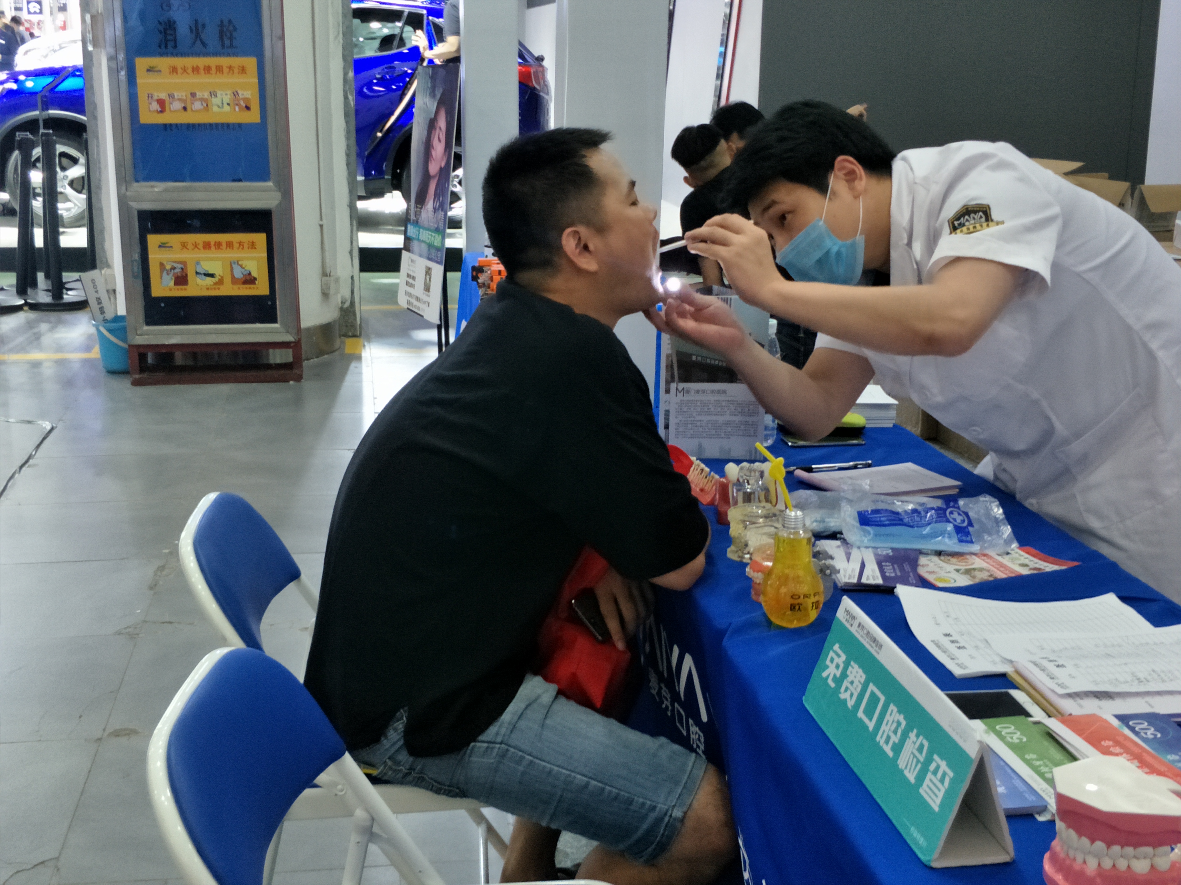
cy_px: 442
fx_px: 819
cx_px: 590
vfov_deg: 56.8
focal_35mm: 24
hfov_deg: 71.6
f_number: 1.7
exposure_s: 1/33
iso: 213
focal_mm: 4.1
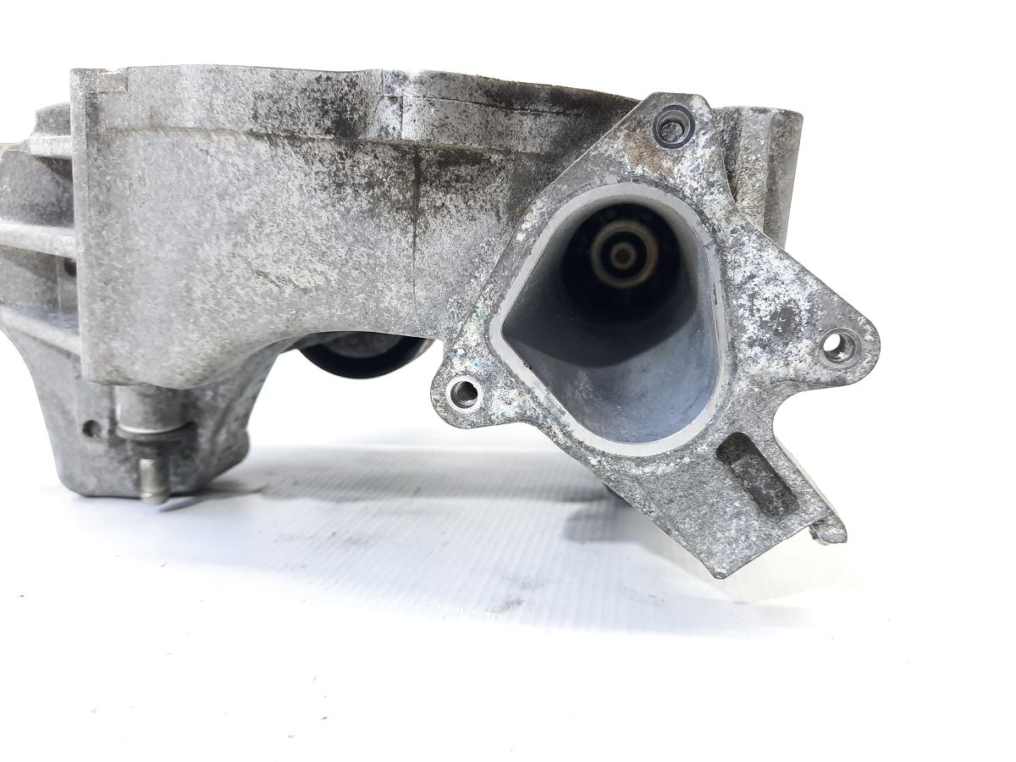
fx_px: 734
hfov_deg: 69.4
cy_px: 381
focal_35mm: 25
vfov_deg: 54.9
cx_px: 508
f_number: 2
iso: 160
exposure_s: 1/50
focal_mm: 4.6
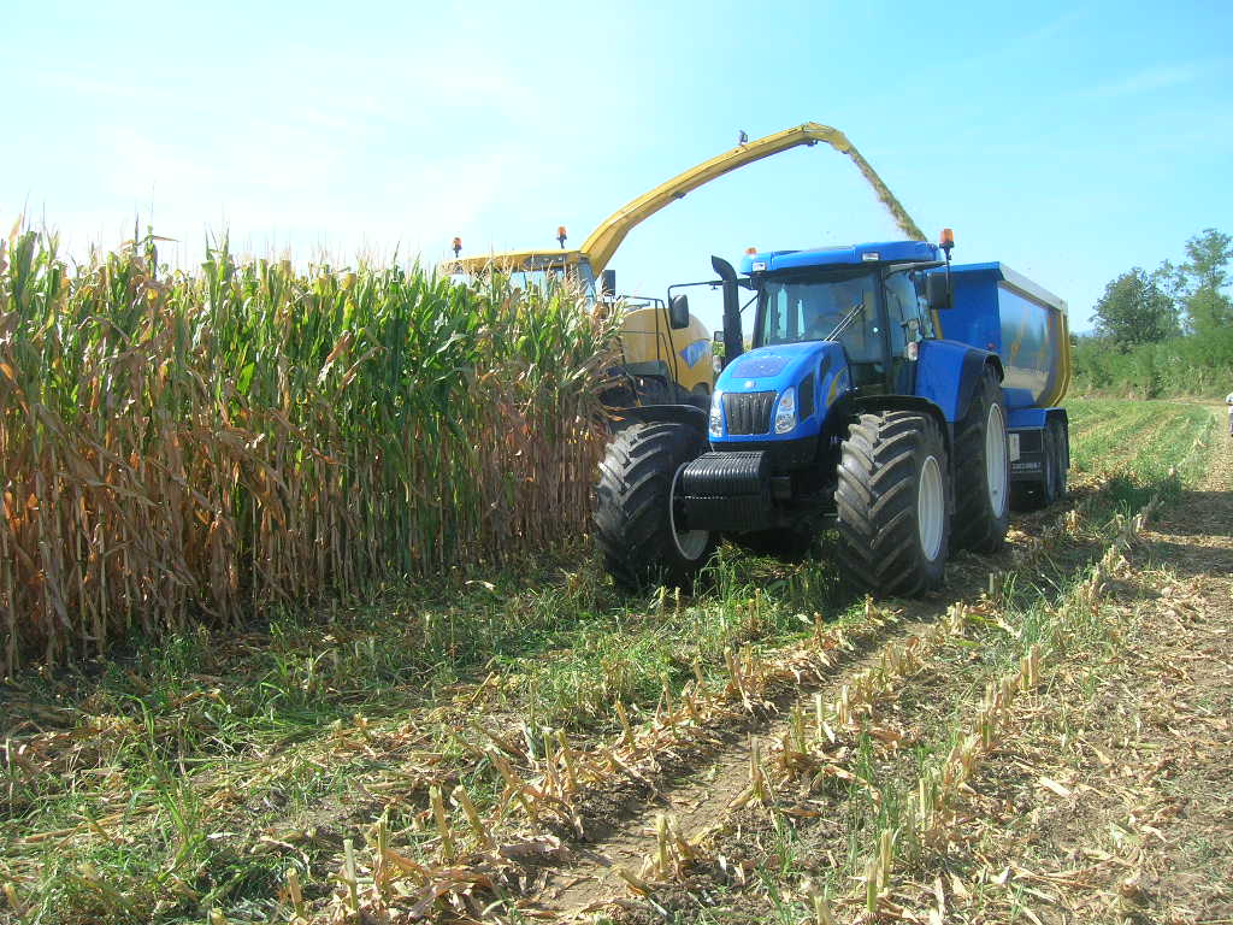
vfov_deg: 41.8
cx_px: 616
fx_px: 1211
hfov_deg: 54.0
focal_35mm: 34
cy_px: 462
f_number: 4.9
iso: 71
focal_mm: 5.7
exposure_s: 1/254
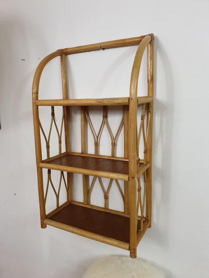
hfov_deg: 53.1
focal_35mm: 26
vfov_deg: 67.3
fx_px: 209
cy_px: 139
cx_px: 104
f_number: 2.4
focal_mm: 4.3
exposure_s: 1/20
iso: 320
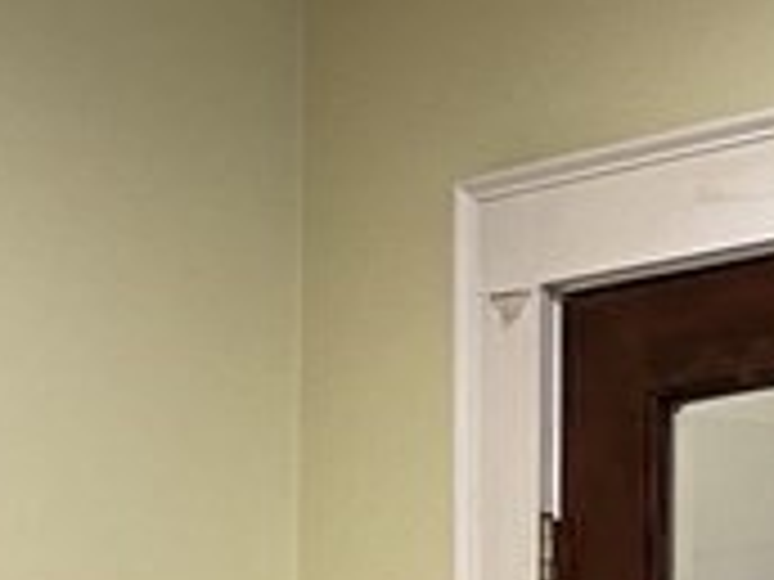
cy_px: 1003
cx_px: 117
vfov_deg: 9.2
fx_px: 3466
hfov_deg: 12.7
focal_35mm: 155
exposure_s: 1/60
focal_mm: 4.2
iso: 100
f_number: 1.6
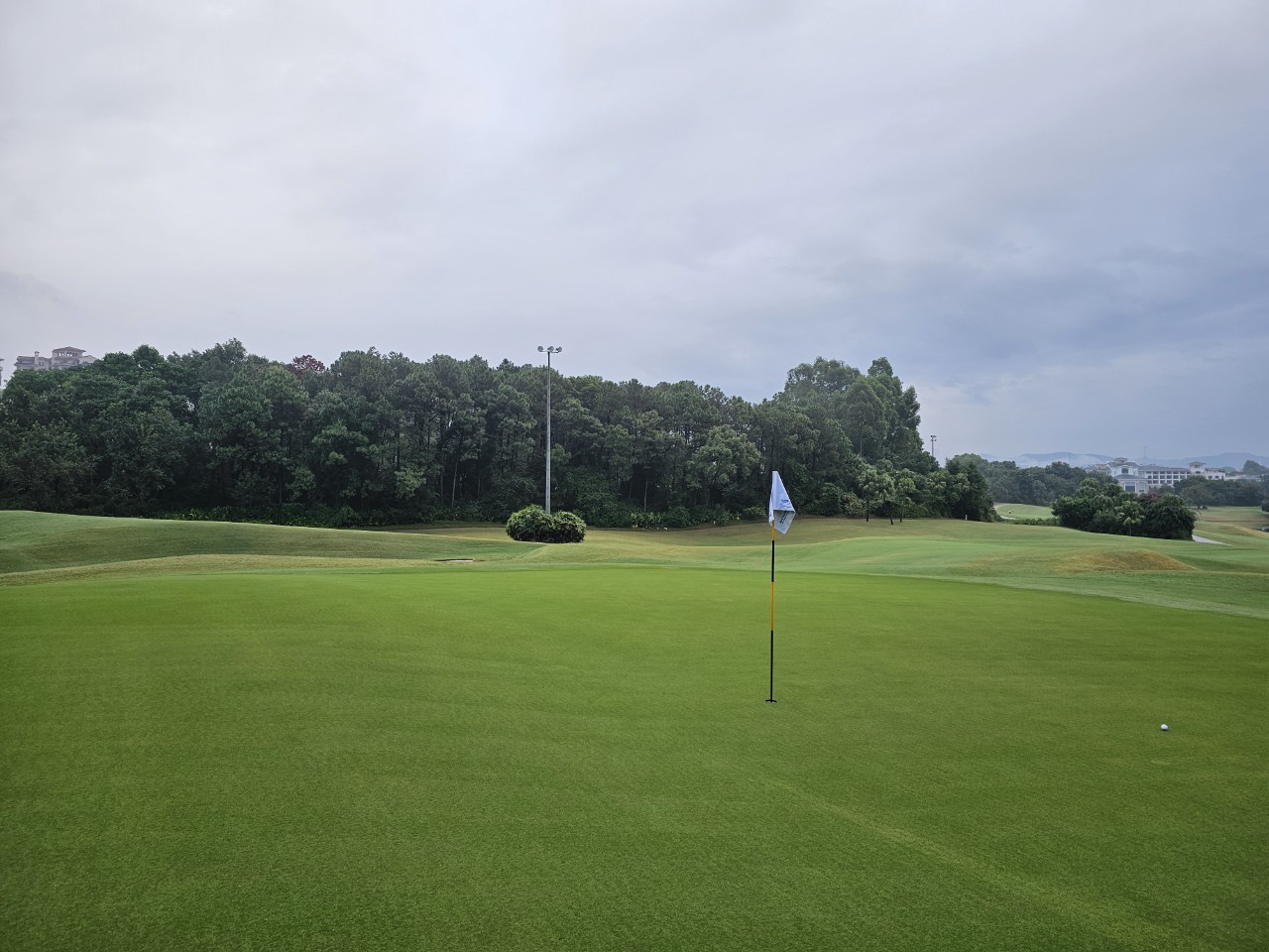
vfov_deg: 58.9
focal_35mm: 23
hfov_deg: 73.9
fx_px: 843
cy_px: 476
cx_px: 634
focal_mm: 6.3
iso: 16
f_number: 1.7
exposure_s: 1/500
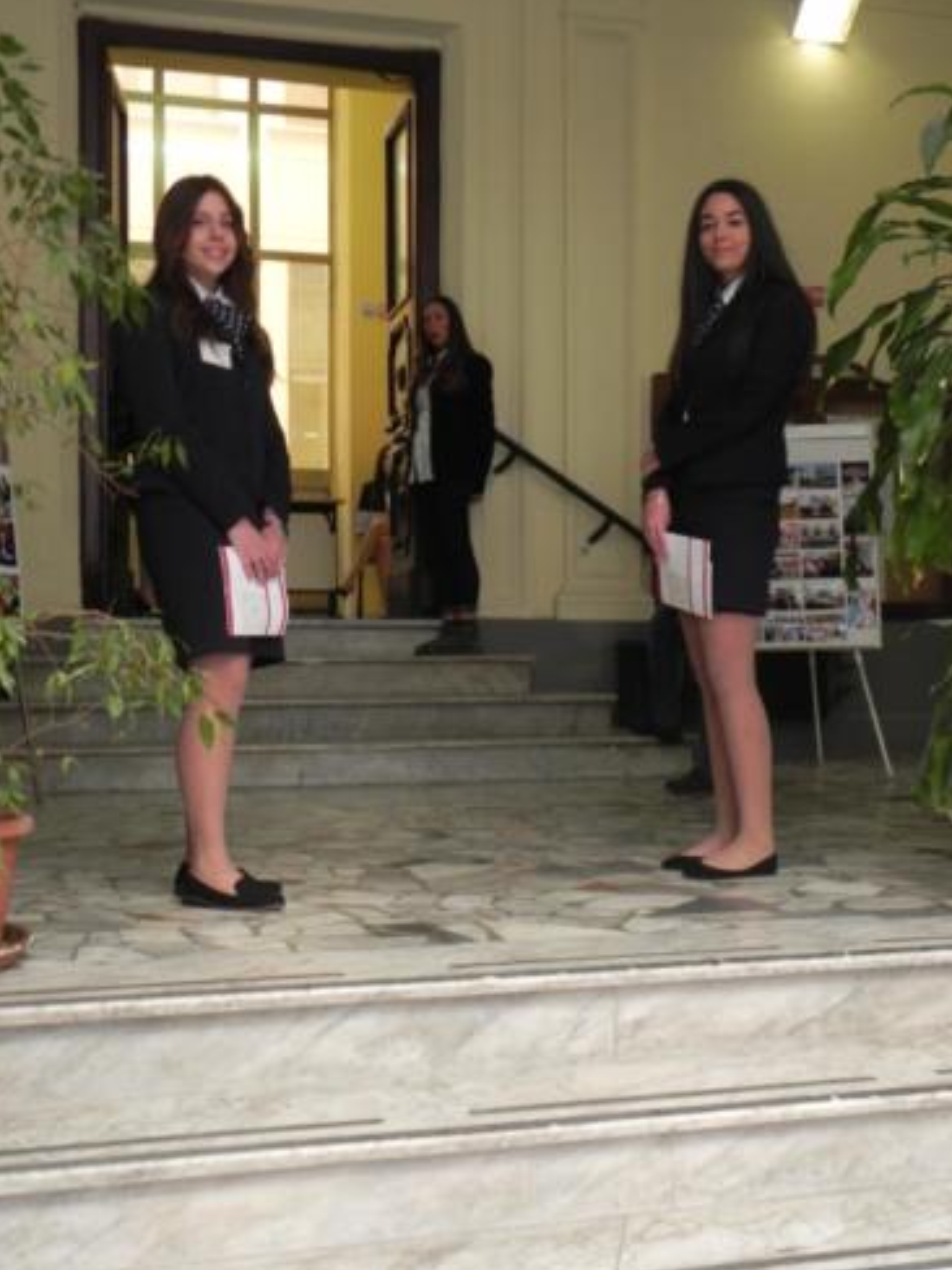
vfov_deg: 44.8
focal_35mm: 42
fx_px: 1540
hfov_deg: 34.3
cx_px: 483
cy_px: 645
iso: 215
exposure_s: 1/30
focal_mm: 7.3
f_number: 3.2
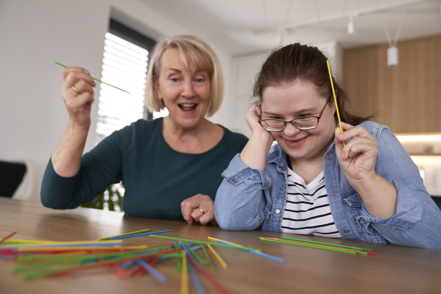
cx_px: 220
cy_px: 147
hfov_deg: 60.3
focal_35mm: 31
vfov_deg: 42.3
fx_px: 380
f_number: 2.8
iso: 400
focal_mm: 31
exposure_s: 1/100
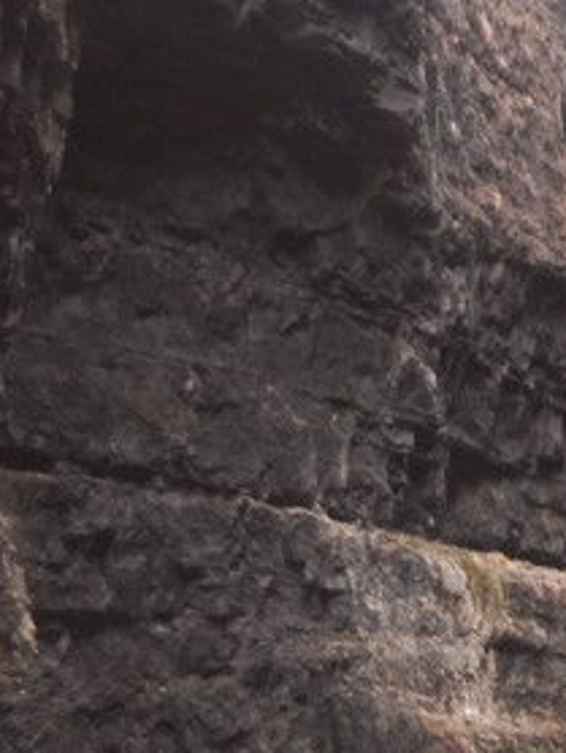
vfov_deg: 20.7
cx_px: 726
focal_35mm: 94
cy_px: 548
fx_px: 2046
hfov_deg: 15.1
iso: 64
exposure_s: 1/40
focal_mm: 2.96
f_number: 2
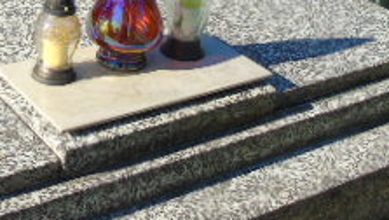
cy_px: -33
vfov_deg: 15.1
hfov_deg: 25.7
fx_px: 805
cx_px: -5
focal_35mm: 78
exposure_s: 1/640
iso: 80
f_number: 3.4
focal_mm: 4.4
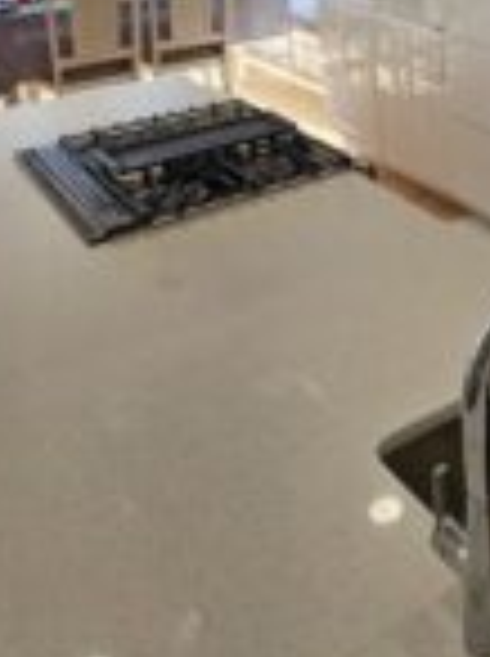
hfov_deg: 28.4
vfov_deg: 37.9
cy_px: 11
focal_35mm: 45
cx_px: 573
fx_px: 852
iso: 80
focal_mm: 2.2
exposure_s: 1/208
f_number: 2.2
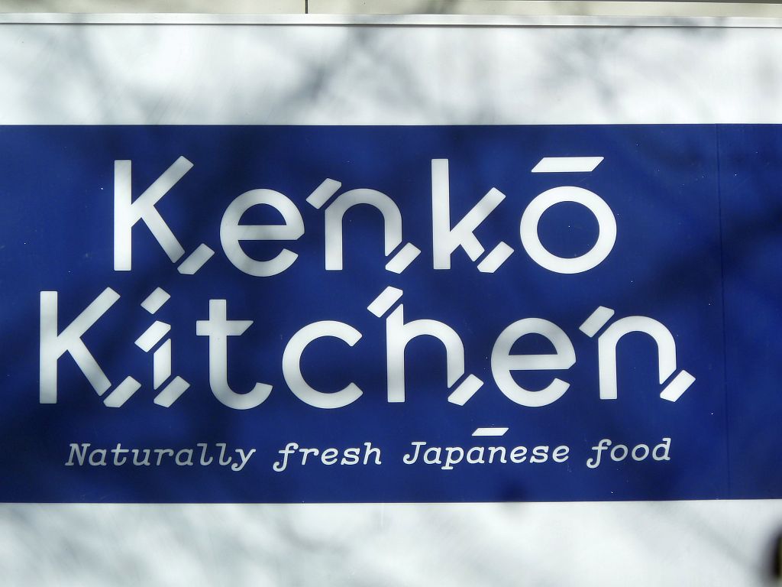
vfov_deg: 7.1
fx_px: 4744
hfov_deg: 9.4
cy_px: 294
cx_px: 391
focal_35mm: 210
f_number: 5.6
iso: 80
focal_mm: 34.4
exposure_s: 1/400
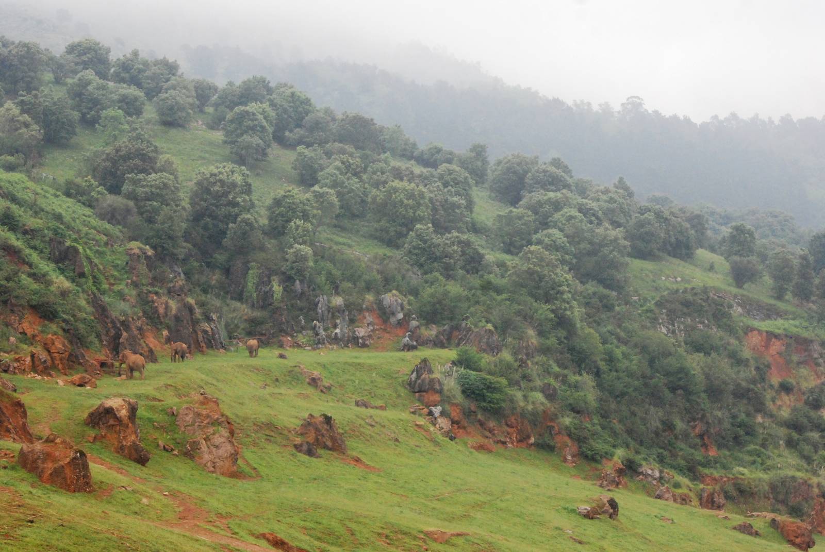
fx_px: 2409
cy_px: 276
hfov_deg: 19.4
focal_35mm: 105
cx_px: 412
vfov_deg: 13.1
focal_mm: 70
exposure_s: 1/1000
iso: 1600
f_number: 8
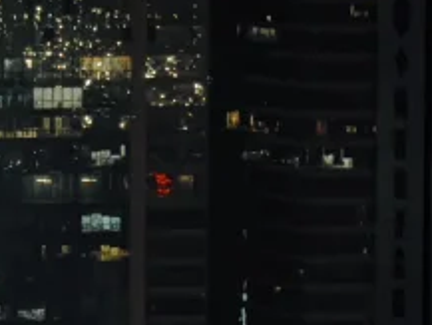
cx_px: -352
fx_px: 6206
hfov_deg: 4.0
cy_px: 160
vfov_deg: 3.0
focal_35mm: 497
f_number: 2.8
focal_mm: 16.89
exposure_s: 1/24
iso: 320
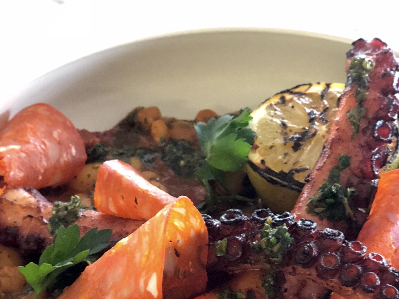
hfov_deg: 19.4
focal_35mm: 101
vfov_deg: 14.6
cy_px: 227
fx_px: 1164
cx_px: 224
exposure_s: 1/8
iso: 160
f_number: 2.4
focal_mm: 6
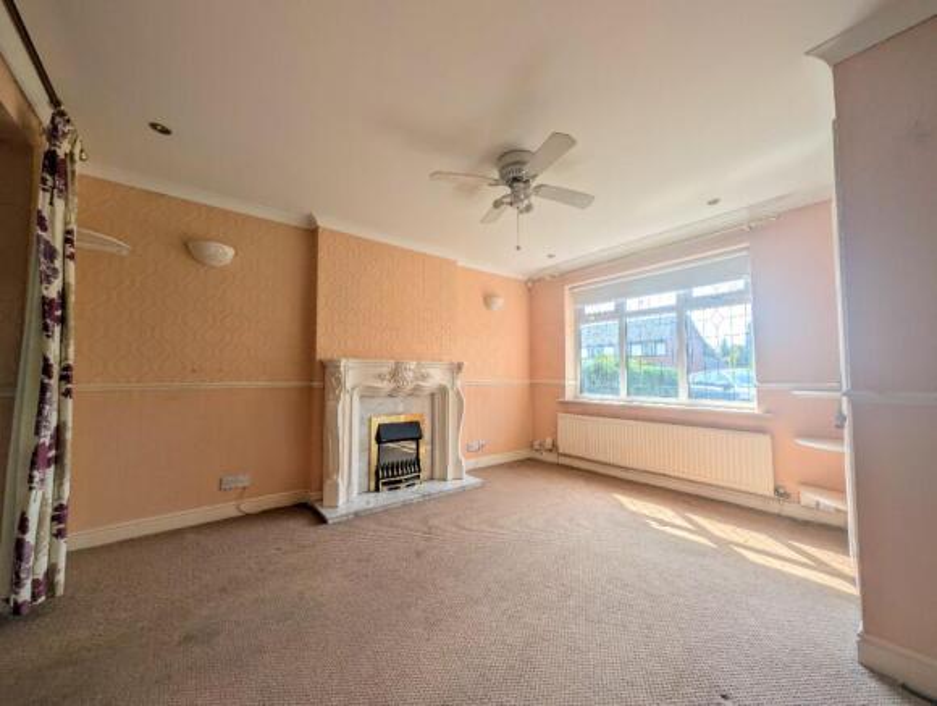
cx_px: 468
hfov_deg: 110.4
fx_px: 325
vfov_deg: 94.7
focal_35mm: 12
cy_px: 353
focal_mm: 2.02
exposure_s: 1/766
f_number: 1.7
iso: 54
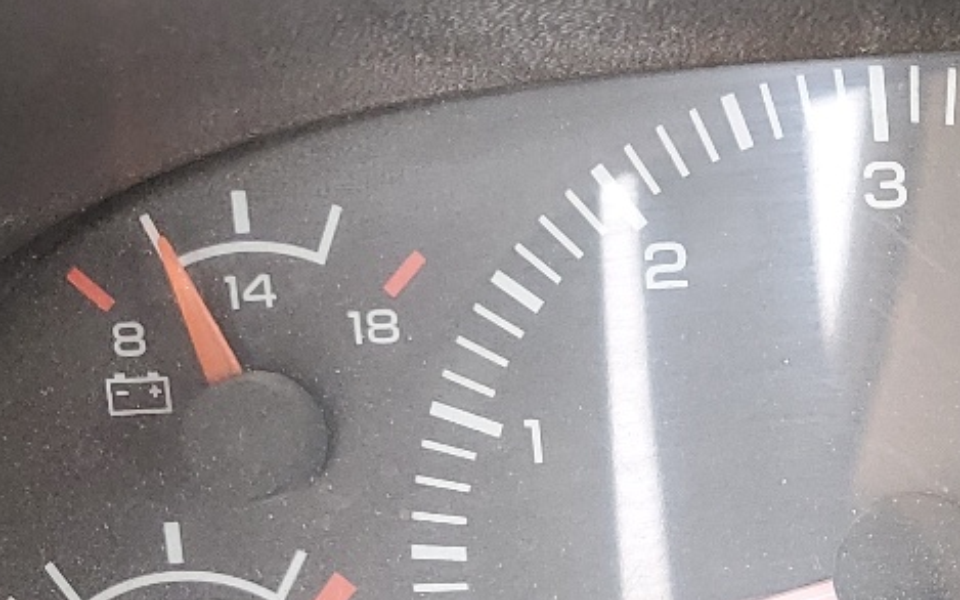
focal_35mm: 94
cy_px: 496
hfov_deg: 19.0
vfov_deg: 13.8
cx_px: 1507
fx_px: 2459
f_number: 1.5
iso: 54
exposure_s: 1/60.2
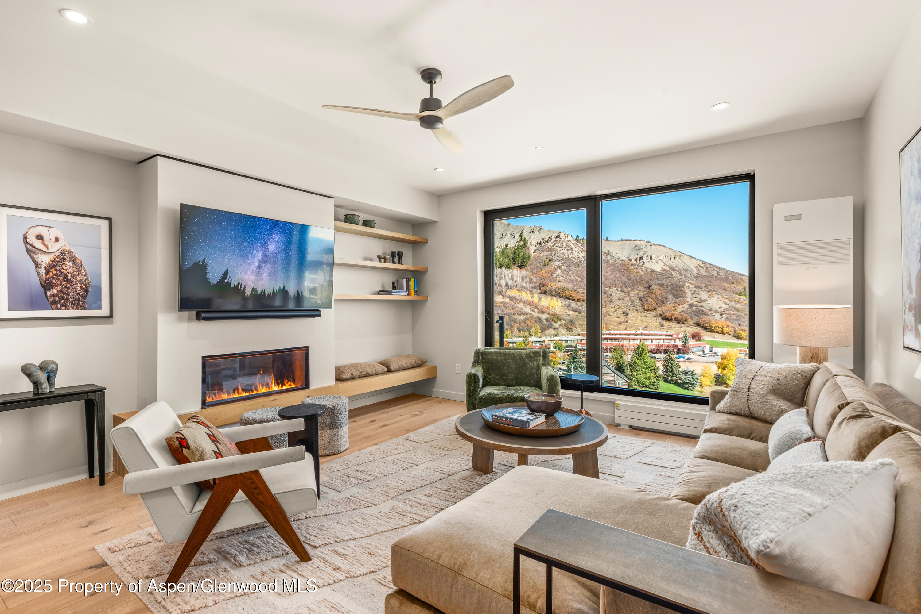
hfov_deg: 93.3
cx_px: 460
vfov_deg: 70.5
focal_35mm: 17
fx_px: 435
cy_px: 307
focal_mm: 17
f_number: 9
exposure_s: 1/6
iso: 400
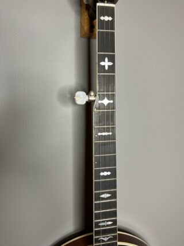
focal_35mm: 26
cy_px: 123
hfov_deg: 53.0
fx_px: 184
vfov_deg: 67.3
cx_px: 92
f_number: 1.6
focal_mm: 5.1
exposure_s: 1/60
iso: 64
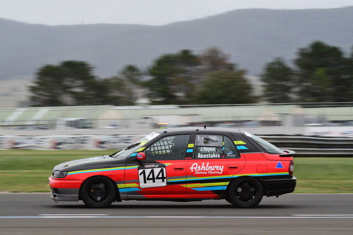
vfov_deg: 4.6
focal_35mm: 300
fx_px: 2943
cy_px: 118
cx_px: 176
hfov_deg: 6.9
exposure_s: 1/200
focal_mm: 200
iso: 500
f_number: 14
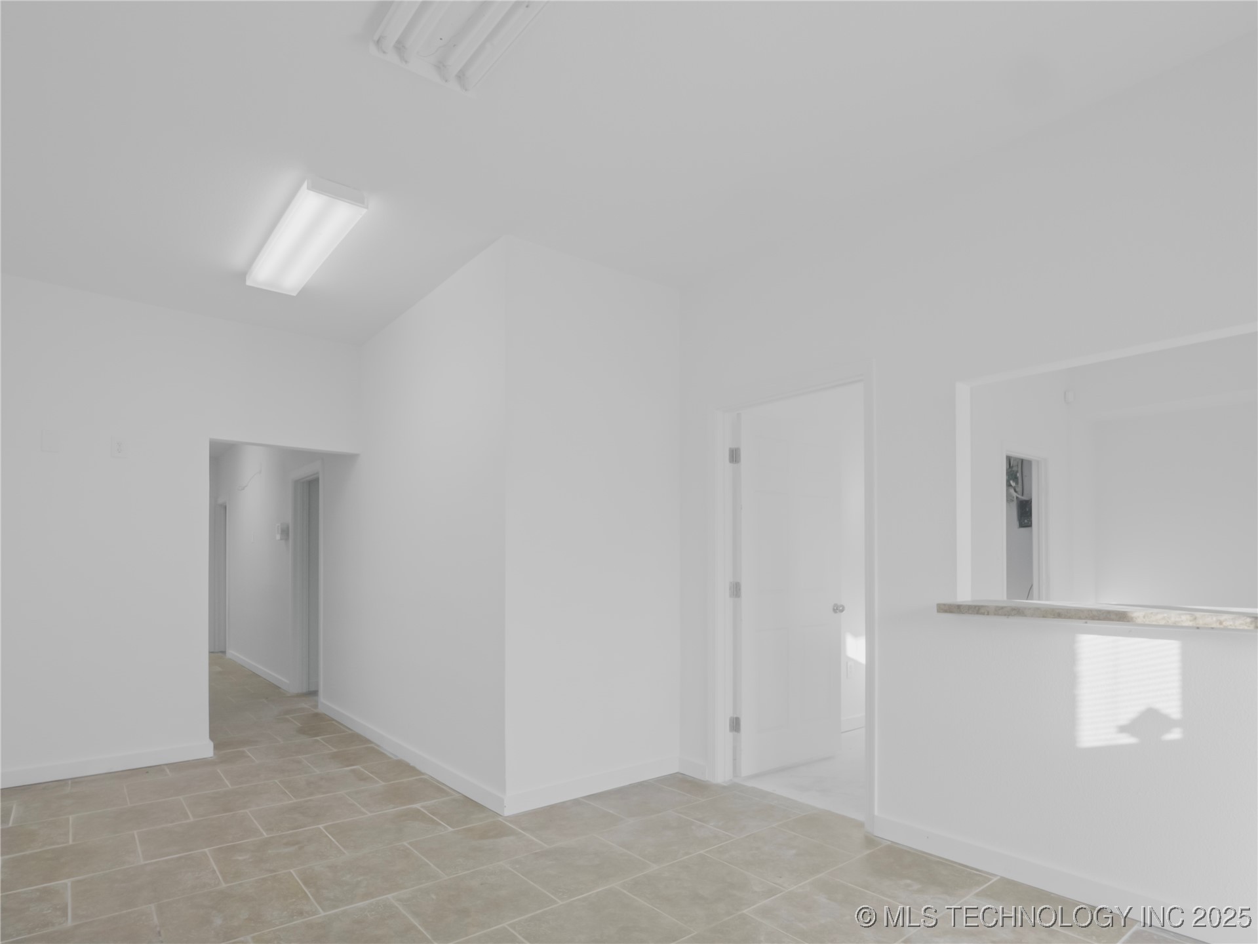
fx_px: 654
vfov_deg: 71.6
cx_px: 629
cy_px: 472
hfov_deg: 87.7
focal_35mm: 18
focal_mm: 9
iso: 500
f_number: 9
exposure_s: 1/20
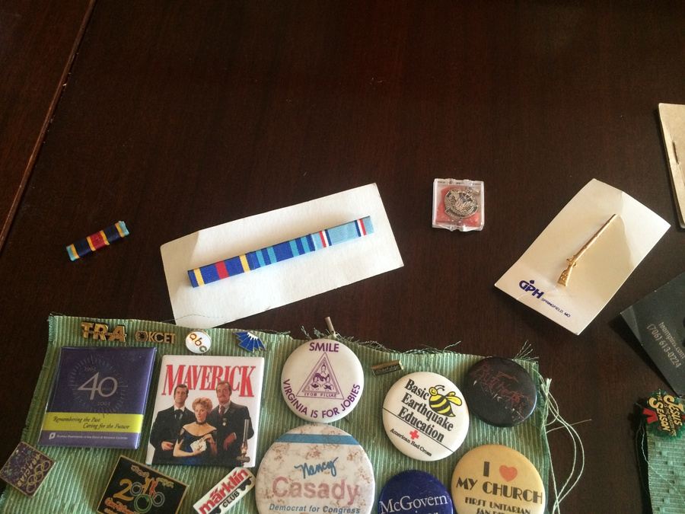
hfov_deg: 60.0
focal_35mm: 30
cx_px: 342
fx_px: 594
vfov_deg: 46.8
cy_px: 257
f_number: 2.2
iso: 200
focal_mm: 4.12
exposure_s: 1/30
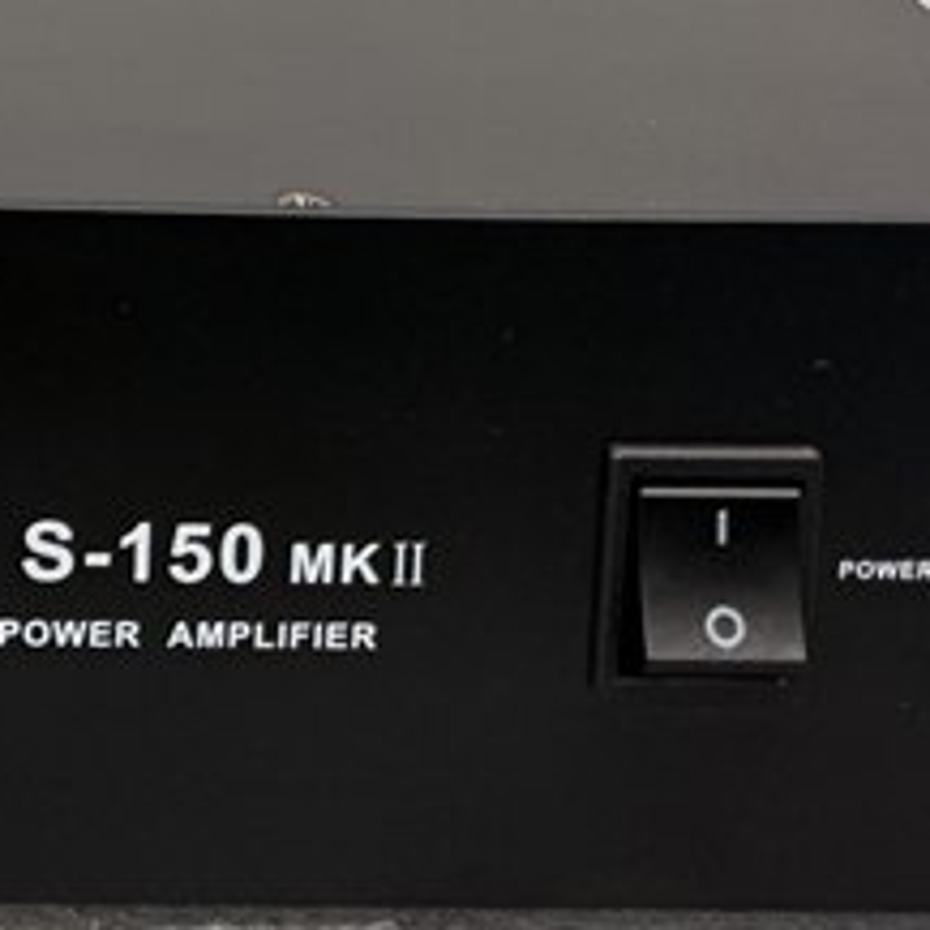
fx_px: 3040
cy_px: -566
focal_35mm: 100
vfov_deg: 15.7
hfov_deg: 15.7
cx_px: -544
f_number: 1.78
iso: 125
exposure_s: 1/100
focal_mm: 6.76
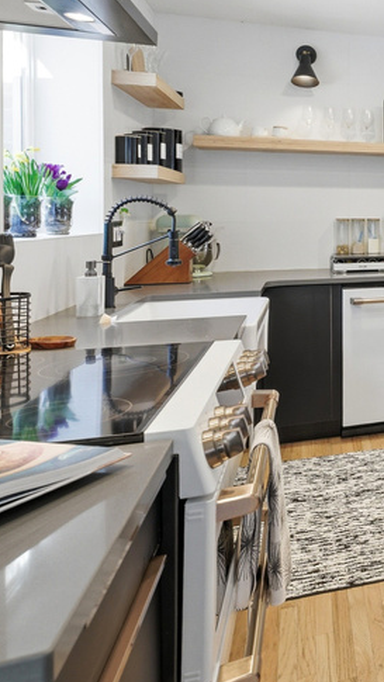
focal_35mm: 32
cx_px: 564
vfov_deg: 58.8
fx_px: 585
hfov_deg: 26.9
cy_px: 215
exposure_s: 1/1600
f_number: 5.6
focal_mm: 14.6
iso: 1600
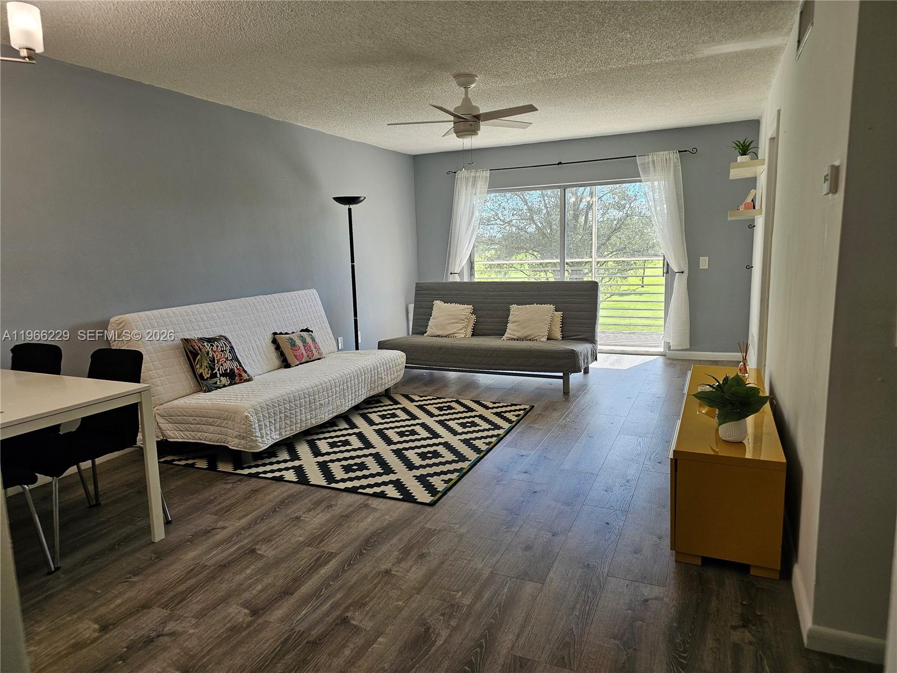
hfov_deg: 73.9
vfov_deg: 58.9
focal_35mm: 23
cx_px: 448
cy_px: 336
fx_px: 596
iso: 64
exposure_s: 1/120
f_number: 1.7
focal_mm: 6.3
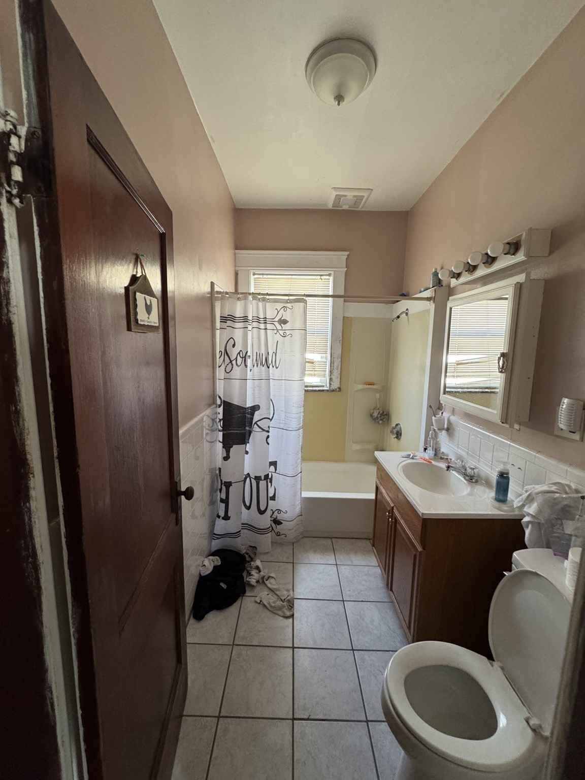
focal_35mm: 14
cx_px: 292
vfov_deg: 102.1
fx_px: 315
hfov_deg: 85.7
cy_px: 390
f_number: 2.2
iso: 400
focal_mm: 2.22
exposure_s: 1/60
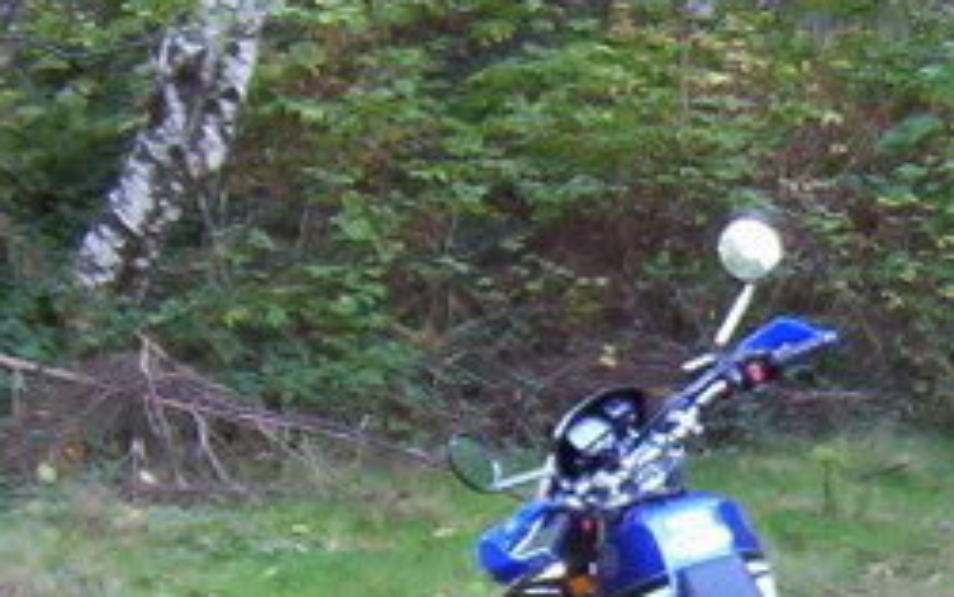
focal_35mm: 122
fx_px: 3173
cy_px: 605
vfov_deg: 10.6
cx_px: 1060
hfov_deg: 16.6
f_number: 2.76
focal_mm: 5.54
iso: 100
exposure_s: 1/48.5
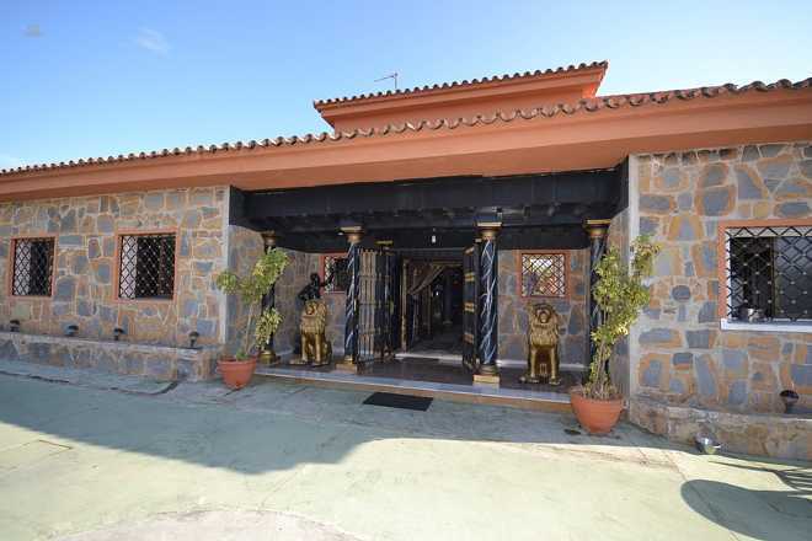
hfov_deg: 100.4
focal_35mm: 15
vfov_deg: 77.3
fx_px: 338
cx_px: 406
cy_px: 270
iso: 100
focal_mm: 10
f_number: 5.6
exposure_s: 1/125
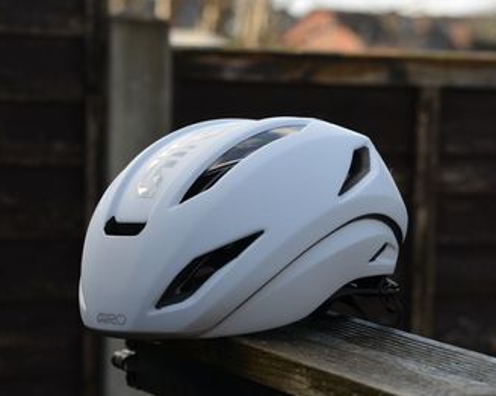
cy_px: 199
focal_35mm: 120
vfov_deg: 12.8
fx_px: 1761
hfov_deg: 16.0
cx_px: 236
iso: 200
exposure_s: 1/200
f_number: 7.1
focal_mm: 70
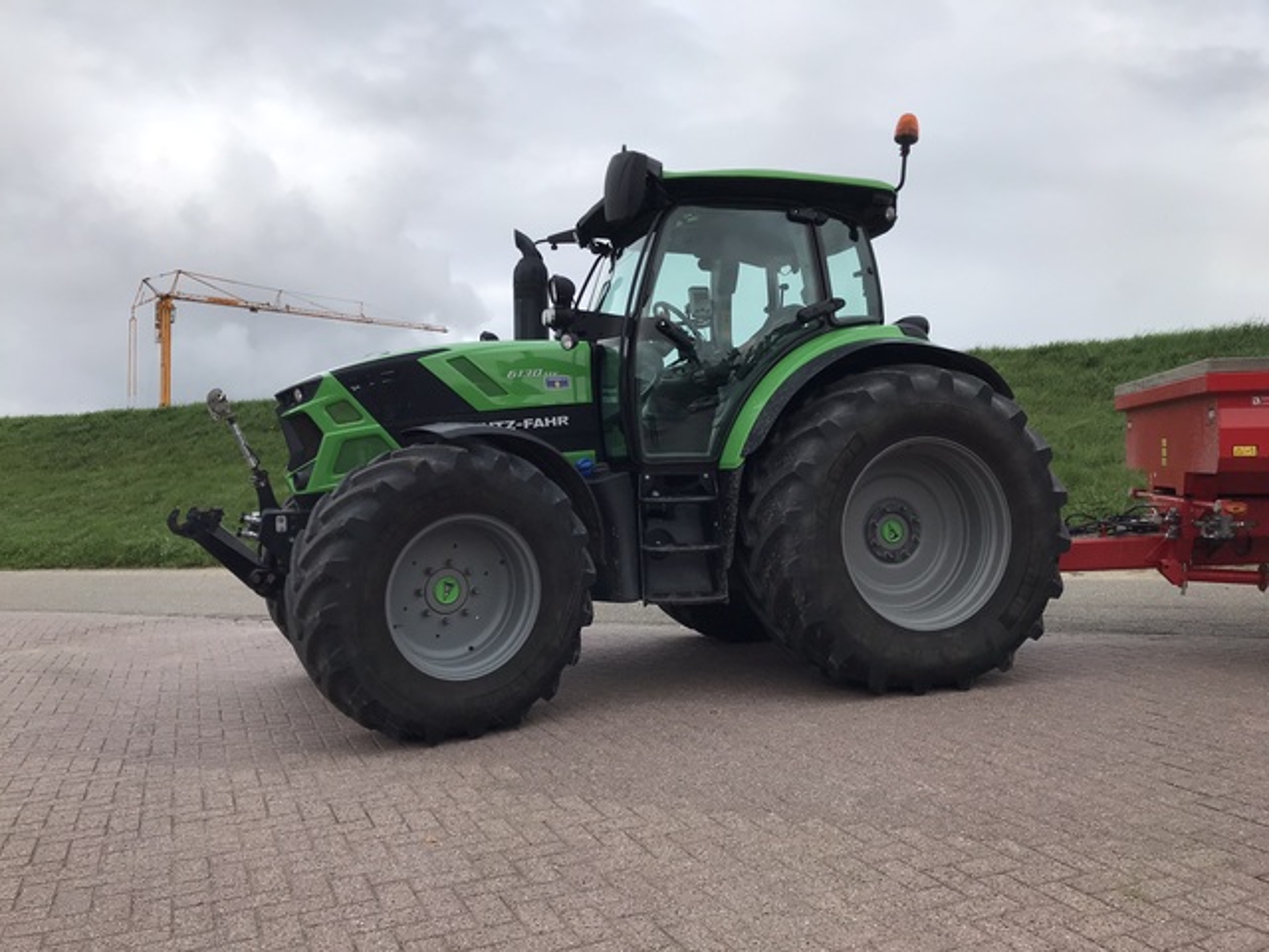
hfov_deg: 63.4
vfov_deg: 49.7
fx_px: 1026
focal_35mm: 28
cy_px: 476
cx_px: 634
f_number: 1.8
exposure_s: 1/1597
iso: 20
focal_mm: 3.99
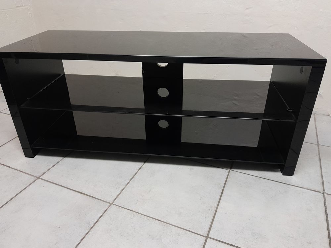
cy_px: 124
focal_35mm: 26
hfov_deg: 67.3
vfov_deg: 53.1
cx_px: 166
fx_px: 249
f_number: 1.8
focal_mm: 3.98
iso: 500
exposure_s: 1/25
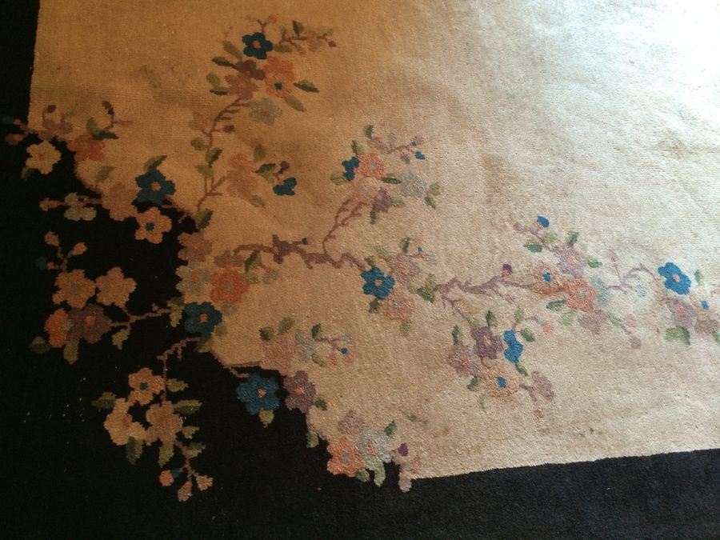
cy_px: 270
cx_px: 360
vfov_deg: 46.8
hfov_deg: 60.0
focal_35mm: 30
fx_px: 624
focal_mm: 4.12
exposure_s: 1/30
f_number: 2.2
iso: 125
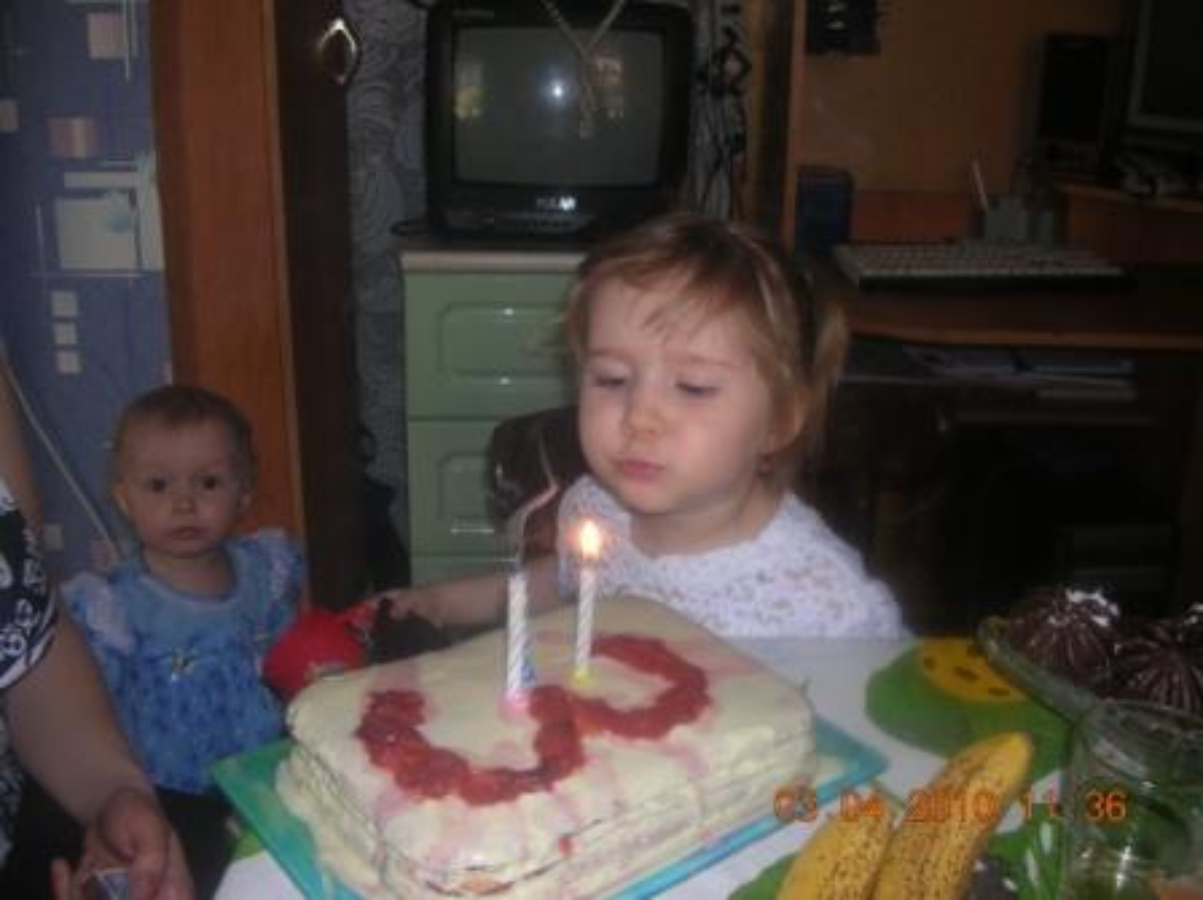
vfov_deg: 40.6
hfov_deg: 52.7
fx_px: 1215
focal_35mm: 35
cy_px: 450
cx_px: 602
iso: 50
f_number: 2.8
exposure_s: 1/60.1
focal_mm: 5.8
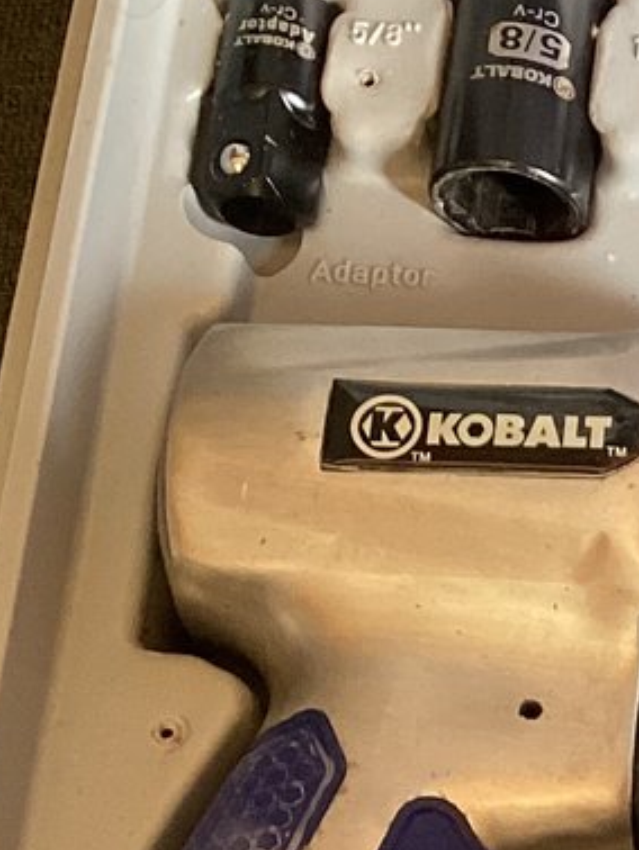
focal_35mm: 124
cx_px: 1164
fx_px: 3049
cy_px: 961
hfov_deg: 11.1
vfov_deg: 15.4
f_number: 2.4
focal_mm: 3.3
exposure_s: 1/50
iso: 80
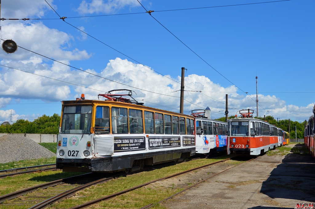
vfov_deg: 31.8
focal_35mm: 42
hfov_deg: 46.4
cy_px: 104
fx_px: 367
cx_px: 158
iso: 100
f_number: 9
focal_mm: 28
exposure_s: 1/320
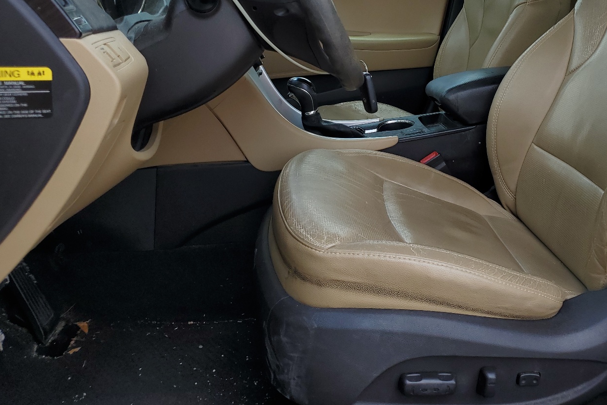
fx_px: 590
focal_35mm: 35
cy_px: 114
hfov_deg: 53.8
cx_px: 382
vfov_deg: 37.2
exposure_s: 1/1667
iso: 50
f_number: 1.5
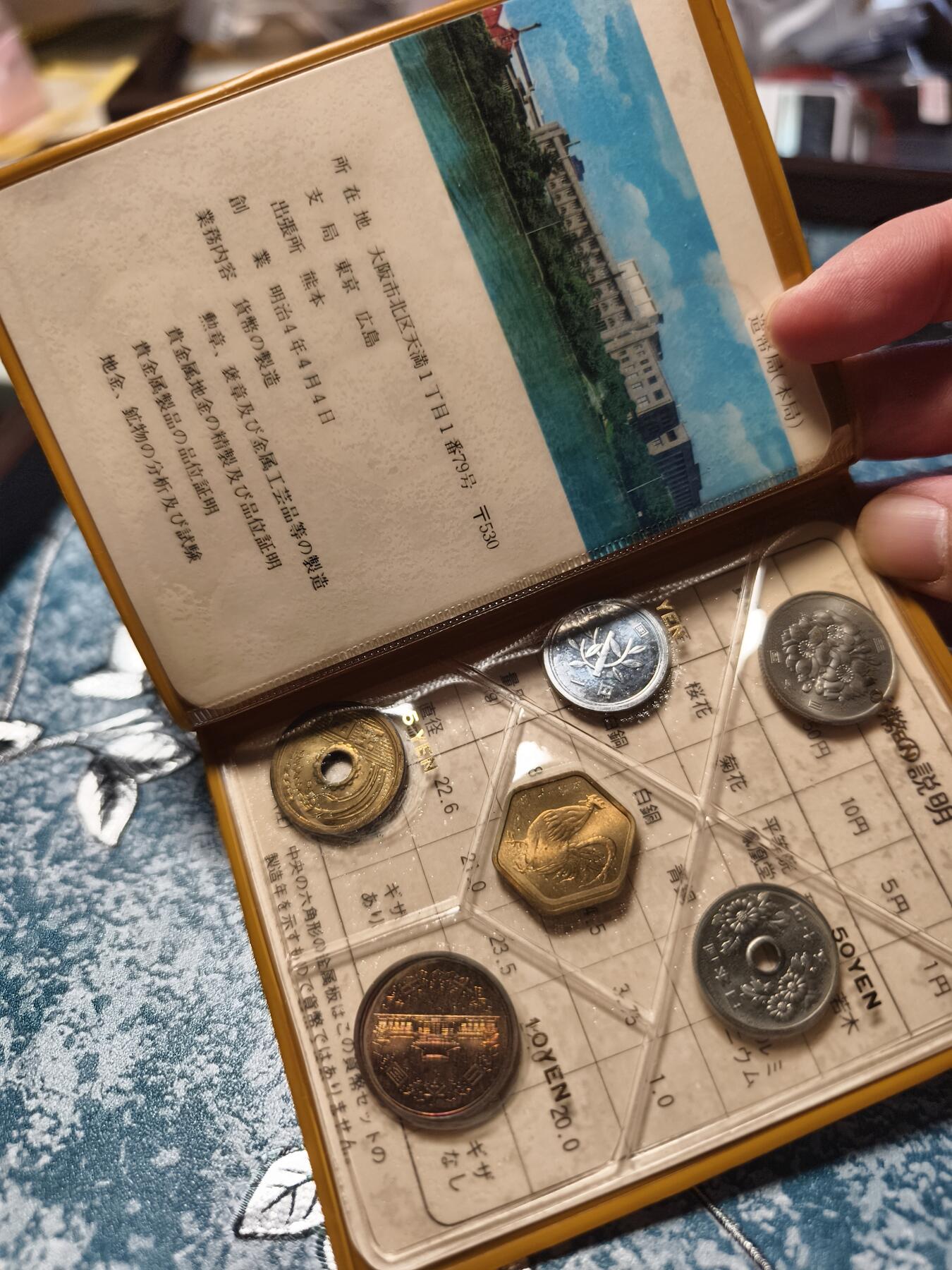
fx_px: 843
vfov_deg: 73.9
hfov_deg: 58.9
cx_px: 476
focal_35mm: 23
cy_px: 635
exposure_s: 1/120
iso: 50
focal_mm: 8.67
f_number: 1.75
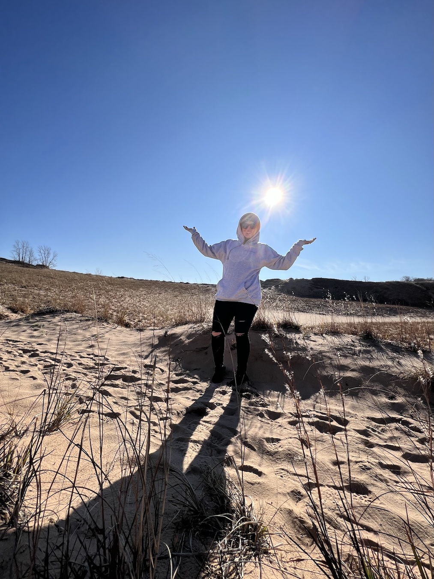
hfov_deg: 89.9
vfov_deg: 106.2
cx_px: 217
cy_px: 290
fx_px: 217
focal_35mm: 13
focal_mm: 1.57
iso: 40
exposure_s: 1/3922
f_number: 1.8
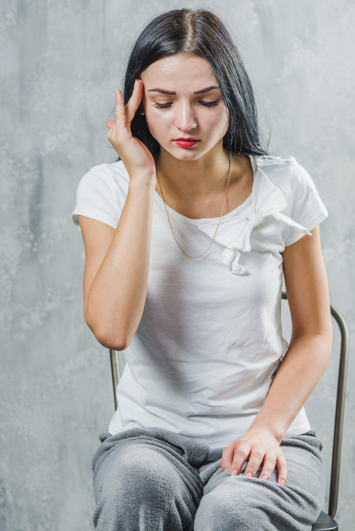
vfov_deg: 19.5
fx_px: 1552
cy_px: 266
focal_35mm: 105
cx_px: 178
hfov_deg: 13.1
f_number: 7.1
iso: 160
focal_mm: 105
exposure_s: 1/160
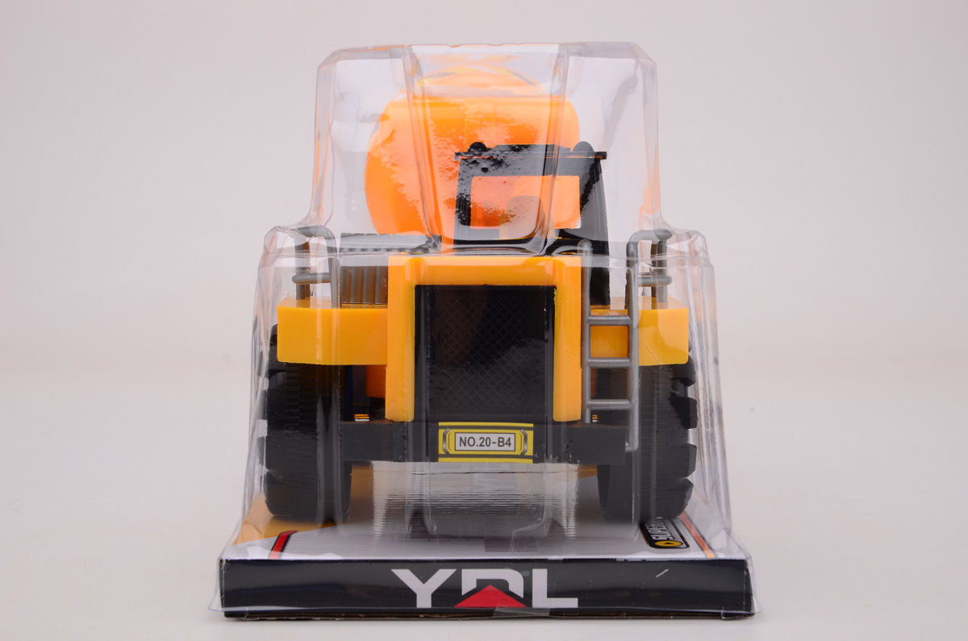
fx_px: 1811
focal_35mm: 68
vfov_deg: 20.1
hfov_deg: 29.9
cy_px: 320
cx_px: 484
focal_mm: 45
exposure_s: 1/160
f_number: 13
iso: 100
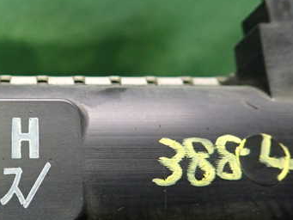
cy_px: 119
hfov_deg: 40.9
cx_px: 54
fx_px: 373
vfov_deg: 32.9
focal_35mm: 44
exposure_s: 1/30
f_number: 2
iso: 640
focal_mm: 4.5
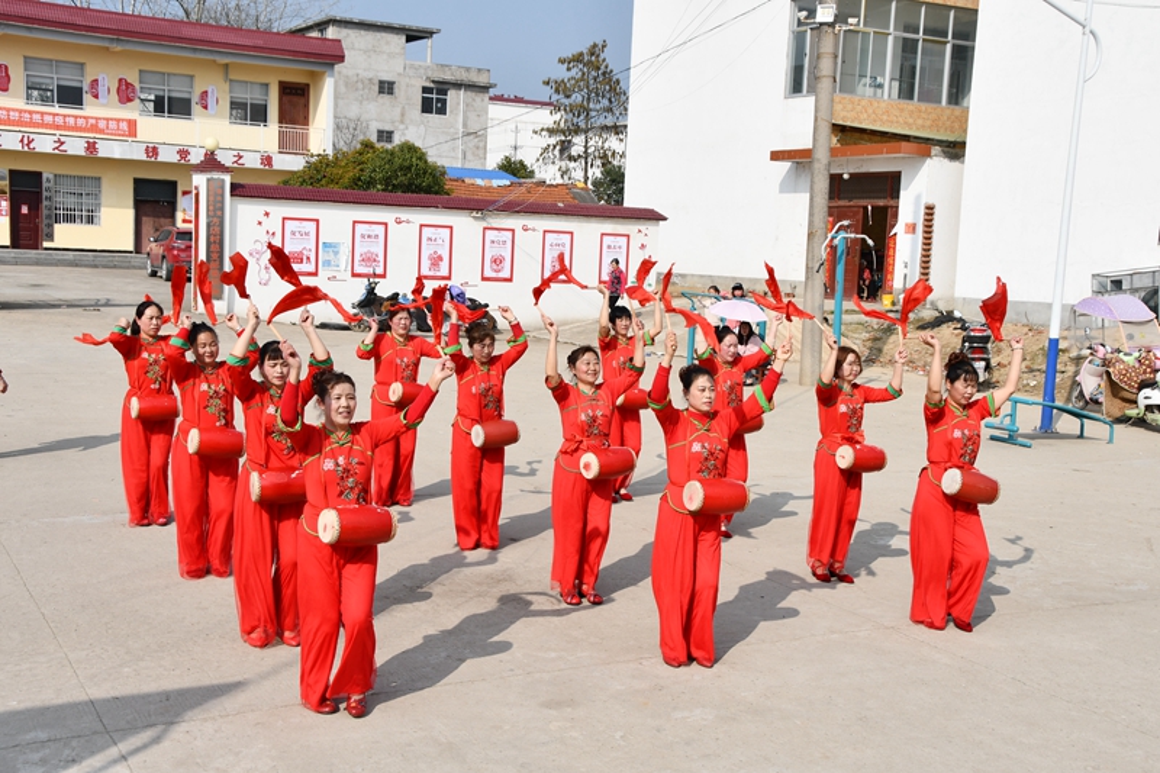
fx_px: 1353
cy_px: 386
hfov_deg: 46.4
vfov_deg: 31.9
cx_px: 580
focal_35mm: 42
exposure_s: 1/640
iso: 250
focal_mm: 28
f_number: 13
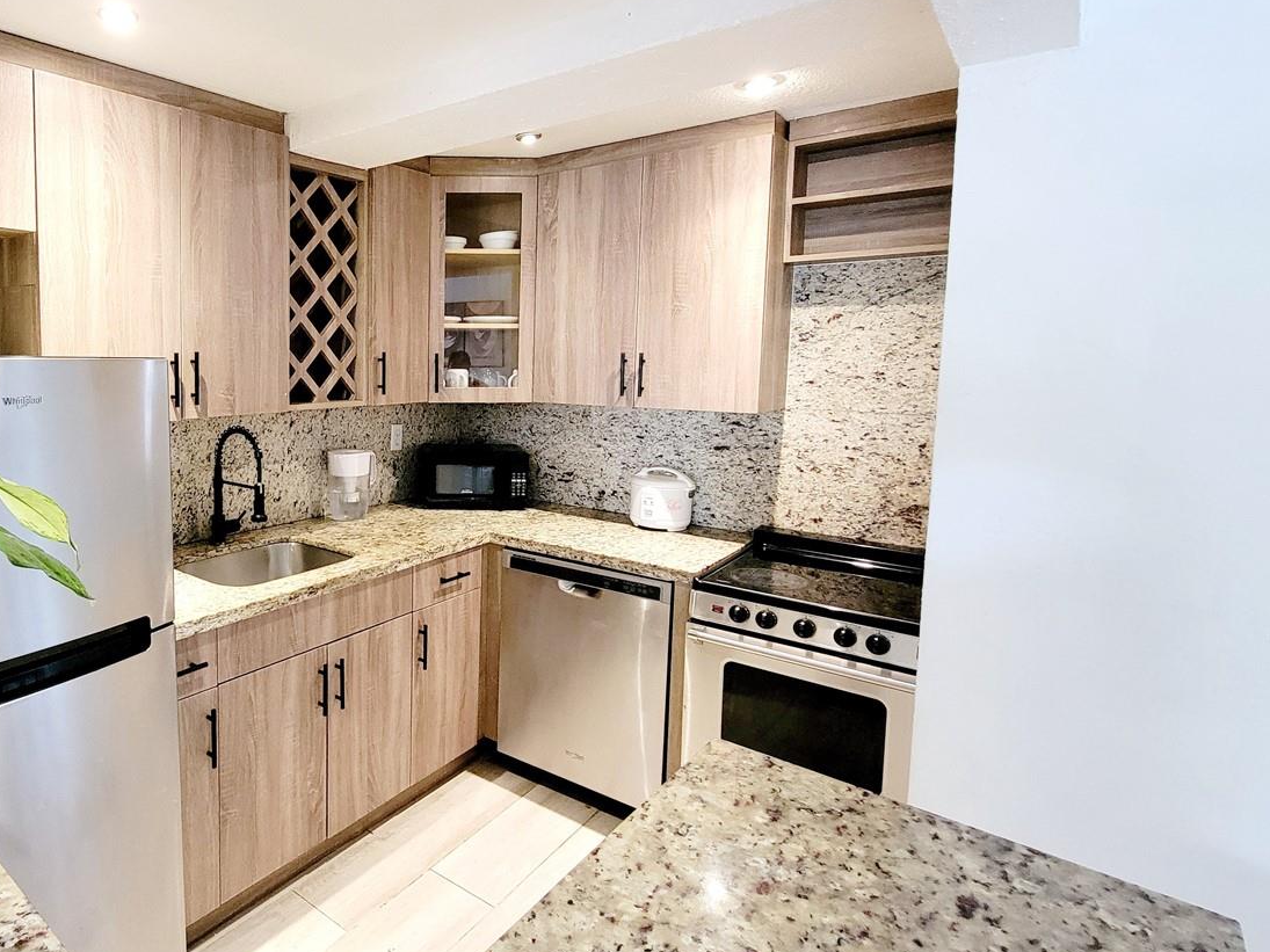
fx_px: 697
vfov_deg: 68.4
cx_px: 363
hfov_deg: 80.0
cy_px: 421
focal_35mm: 19
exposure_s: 1/30
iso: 500
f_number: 2.2
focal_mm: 2.2
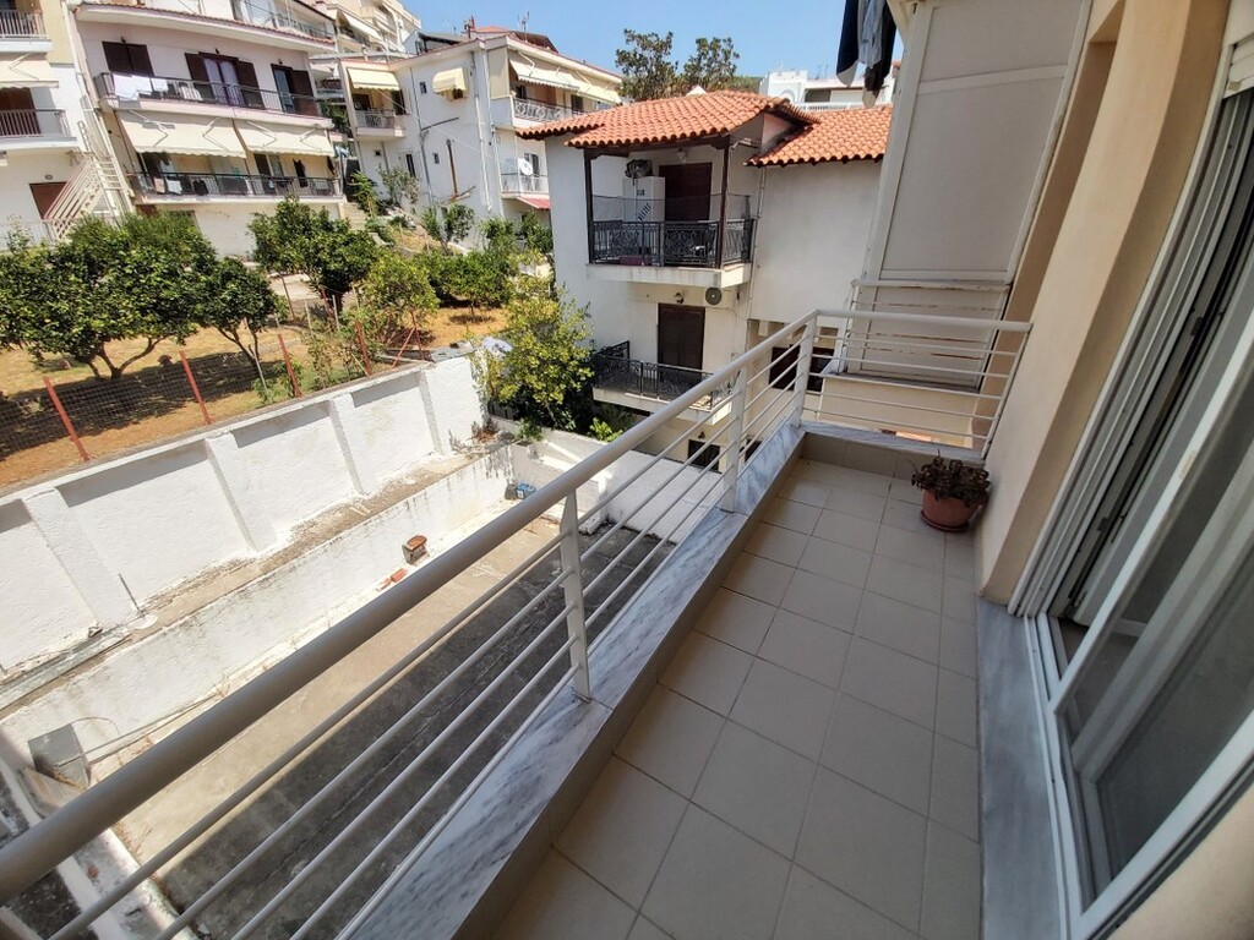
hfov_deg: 110.5
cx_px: 627
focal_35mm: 12
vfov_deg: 94.5
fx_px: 435
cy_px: 470
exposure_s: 1/929
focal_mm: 1.42
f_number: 2.2
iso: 40
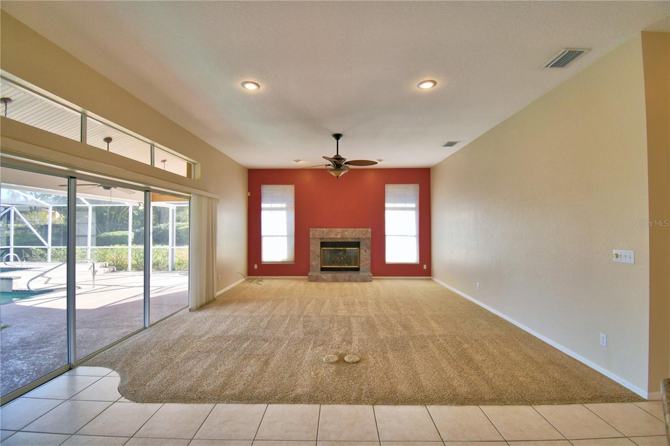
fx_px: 279
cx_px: 335
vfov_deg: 77.3
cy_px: 223
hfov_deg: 100.4
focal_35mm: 15
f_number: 4.5
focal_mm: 10
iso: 200
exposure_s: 1/125
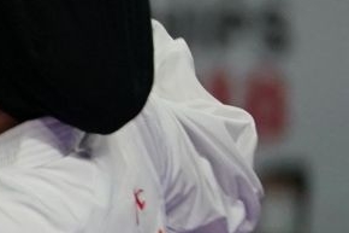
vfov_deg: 0.7
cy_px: 233
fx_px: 18059
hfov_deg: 1.1
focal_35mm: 1864
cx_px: -686
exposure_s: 1/1000
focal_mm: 200
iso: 1000
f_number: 2.8
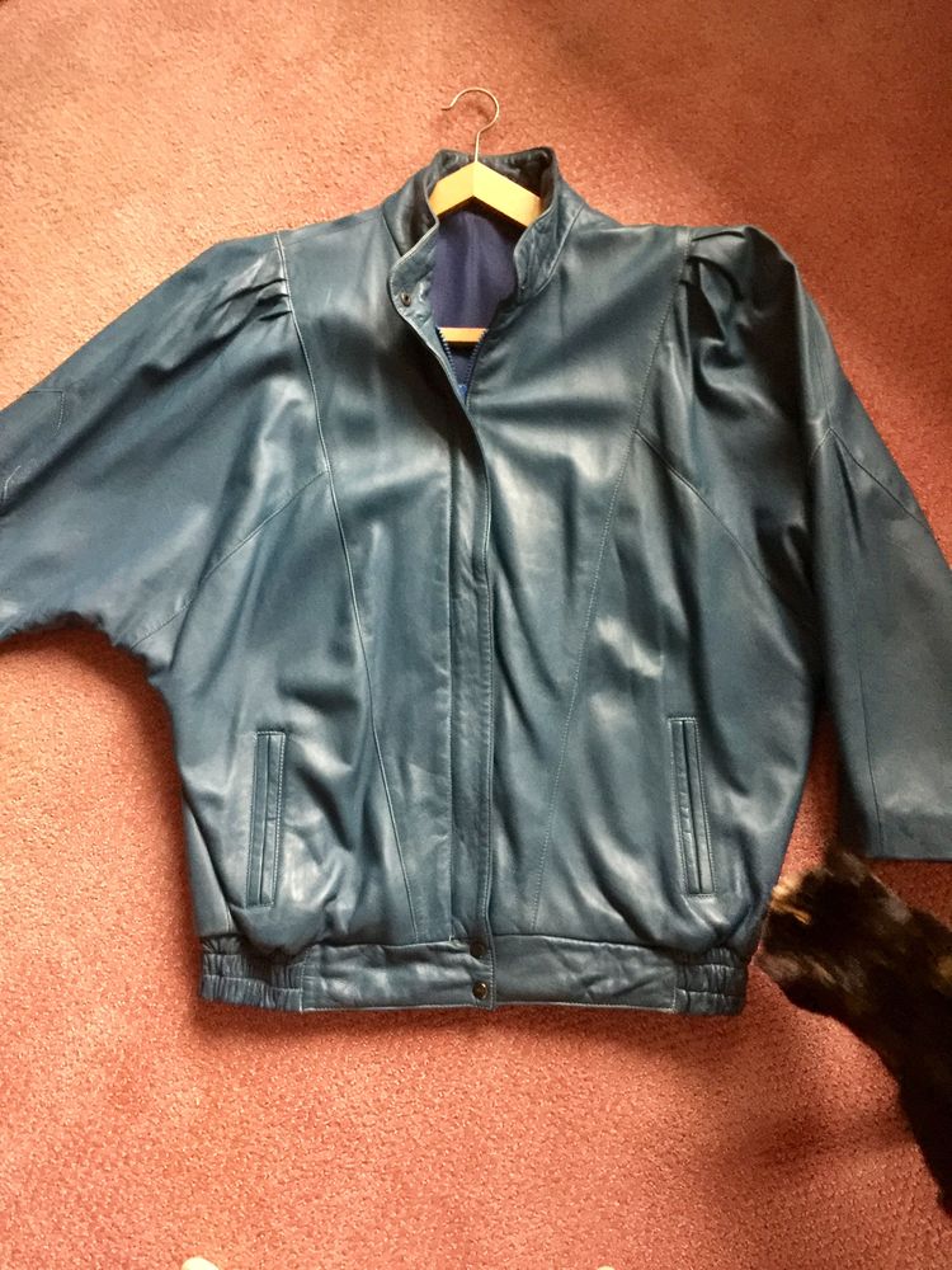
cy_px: 635
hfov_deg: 48.2
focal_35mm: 29
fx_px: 1063
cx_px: 476
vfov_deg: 61.7
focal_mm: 4.15
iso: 250
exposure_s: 1/8
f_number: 2.2
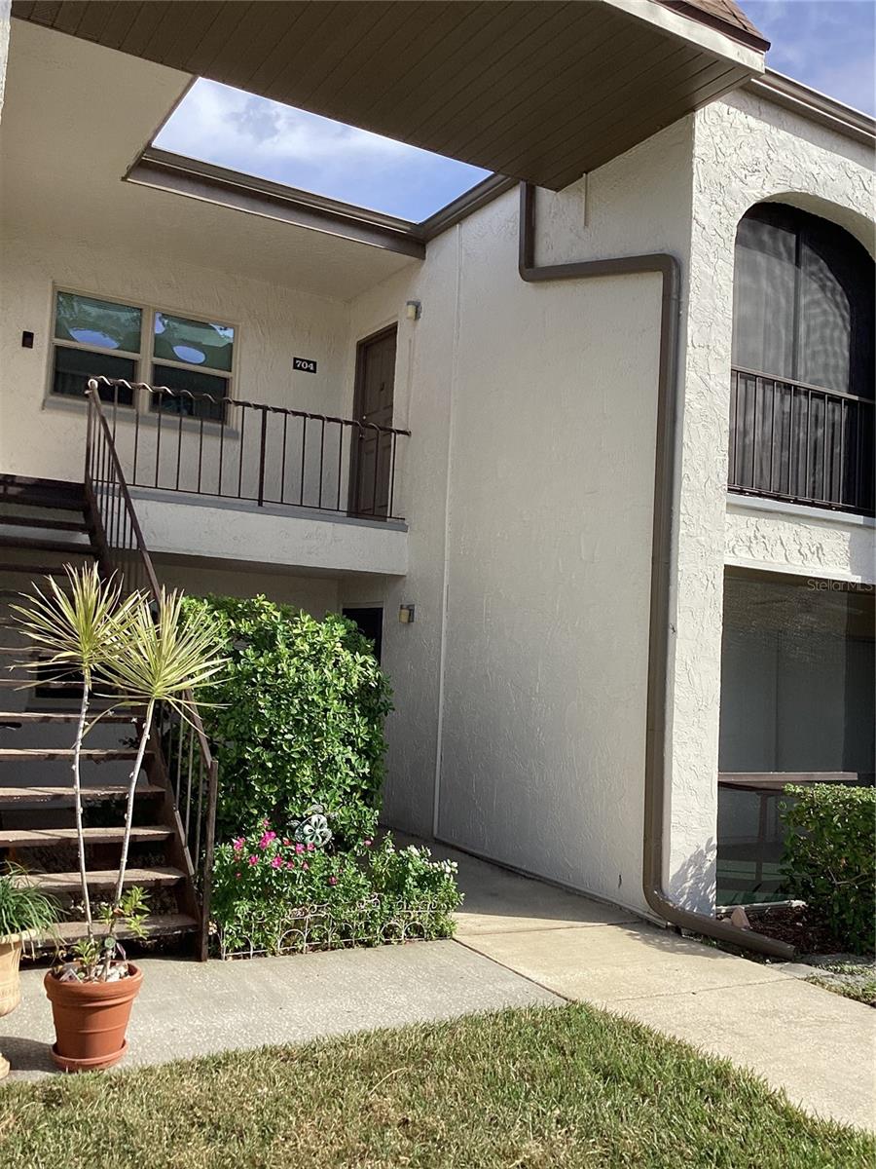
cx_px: 438
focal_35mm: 31
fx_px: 1046
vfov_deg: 58.4
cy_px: 584
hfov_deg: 45.4
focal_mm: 3.3
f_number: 2.4
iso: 25
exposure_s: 1/734
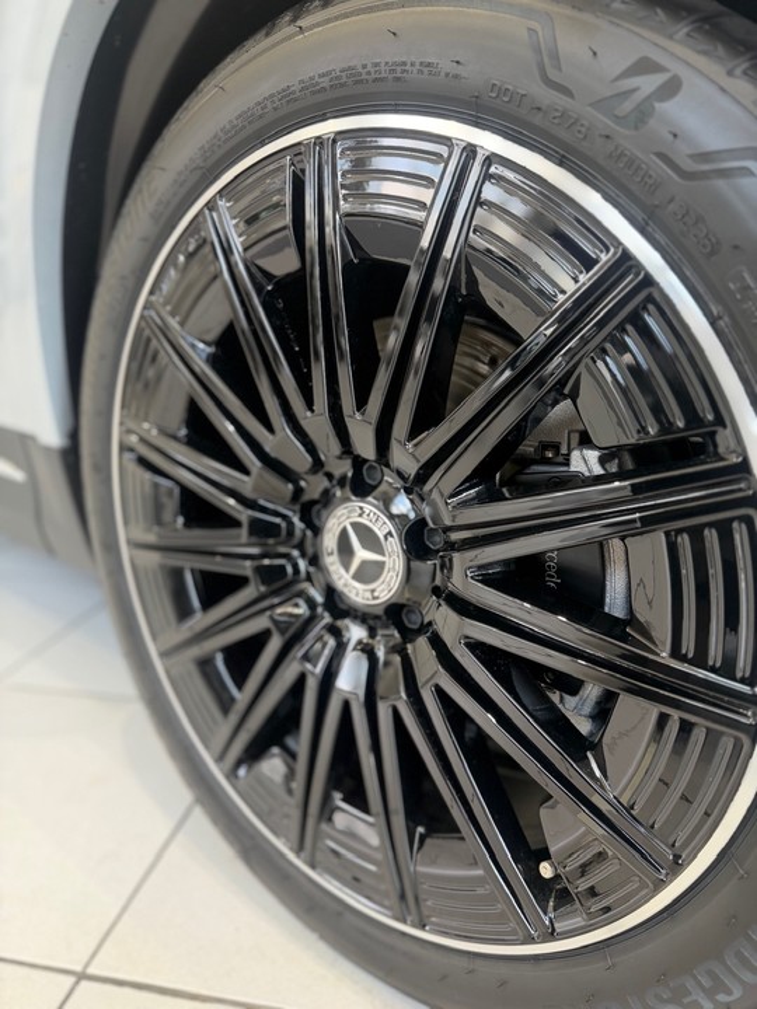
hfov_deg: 56.8
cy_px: 504
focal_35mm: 24
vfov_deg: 71.6
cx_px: 378
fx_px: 700
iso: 200
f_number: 1.78
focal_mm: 6.76
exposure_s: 1/149
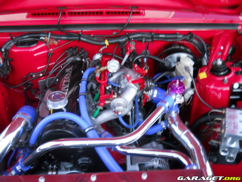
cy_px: 91
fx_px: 287
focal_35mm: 41
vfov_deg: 35.1
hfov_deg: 45.8
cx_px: 121
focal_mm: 6.72
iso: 400
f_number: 3.1
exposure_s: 1/15
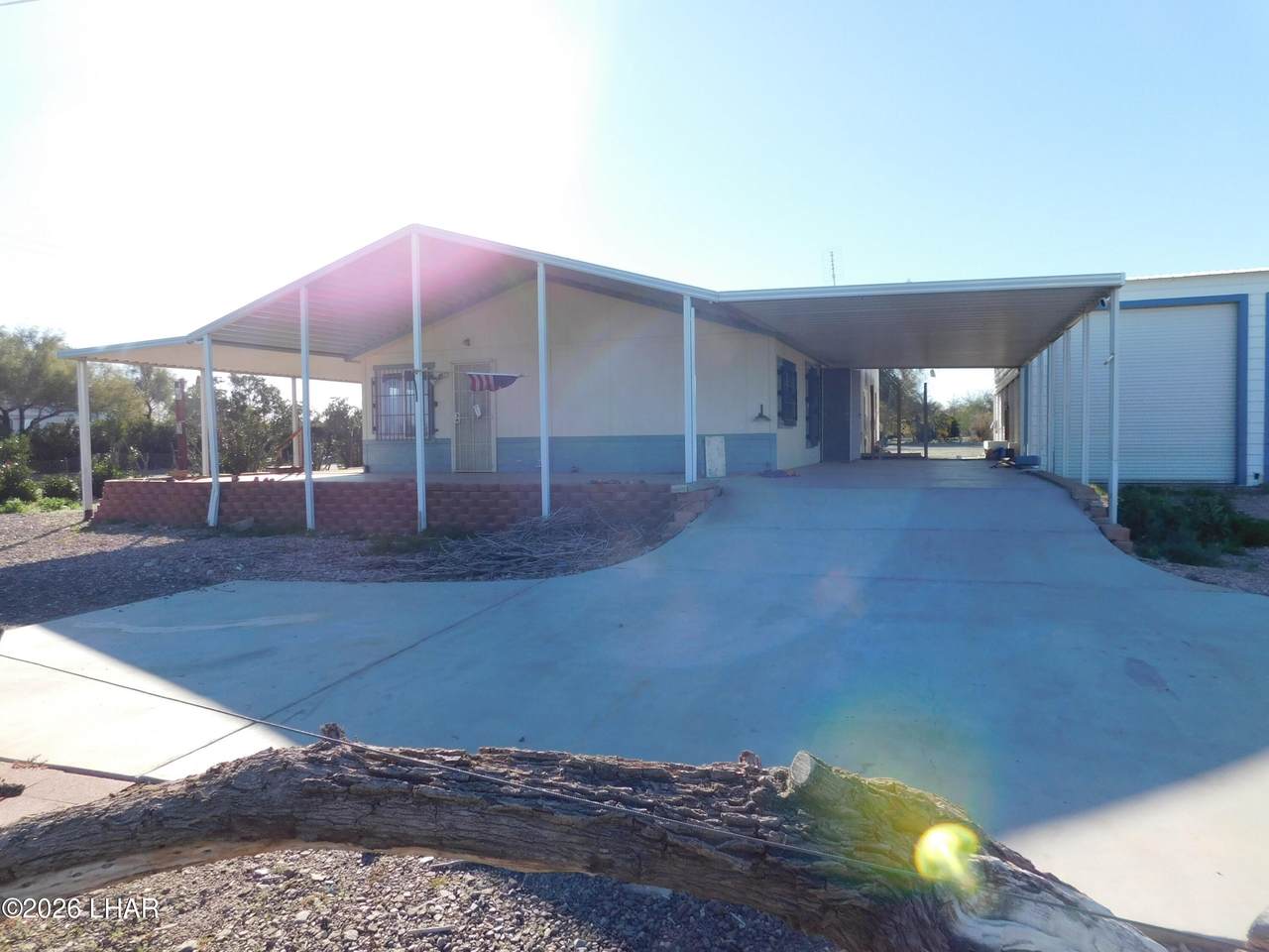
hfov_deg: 73.9
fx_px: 843
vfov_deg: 58.9
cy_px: 476
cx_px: 634
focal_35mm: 23
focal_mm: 4
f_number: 3
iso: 125
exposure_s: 1/1000
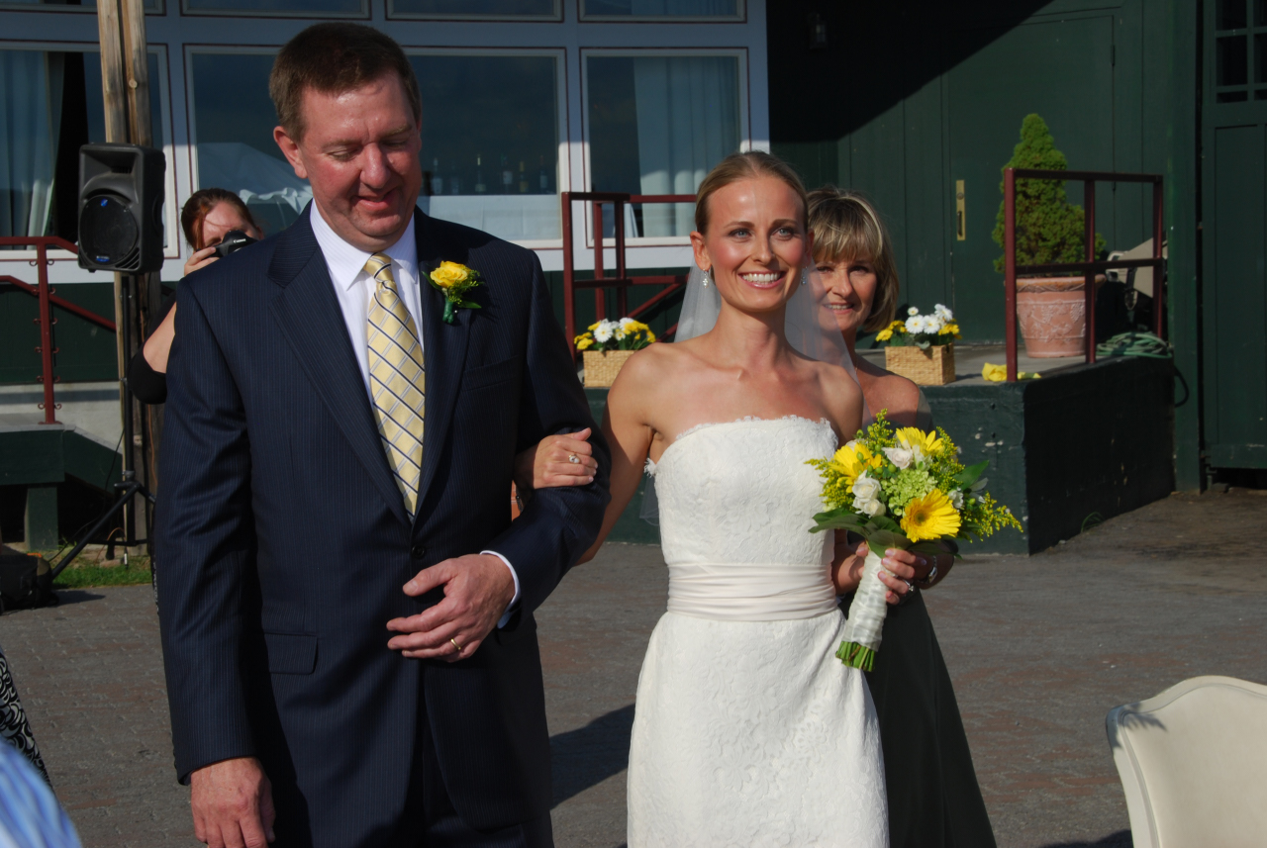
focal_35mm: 78
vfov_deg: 17.5
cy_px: 424
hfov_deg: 26.0
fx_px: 2749
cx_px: 634
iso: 100
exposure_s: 1/200
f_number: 14
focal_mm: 52
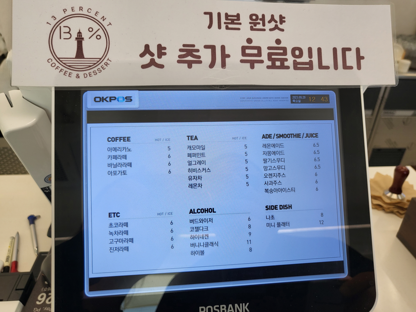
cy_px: 156
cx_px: 208
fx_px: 312
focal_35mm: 26
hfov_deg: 67.3
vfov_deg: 53.1
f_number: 1.8
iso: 50
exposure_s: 1/120
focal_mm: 4.25
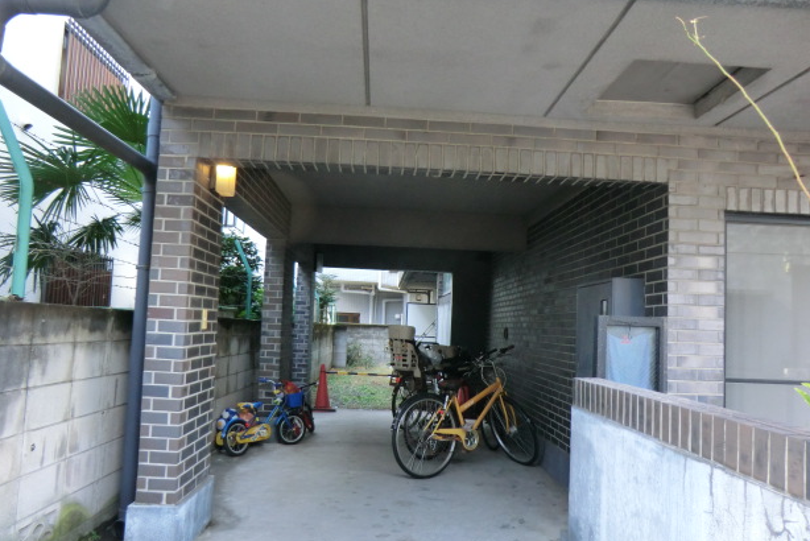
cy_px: 282
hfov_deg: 69.4
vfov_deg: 49.6
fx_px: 585
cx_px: 409
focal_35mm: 26
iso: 160
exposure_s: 1/60
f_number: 3.2
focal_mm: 4.3
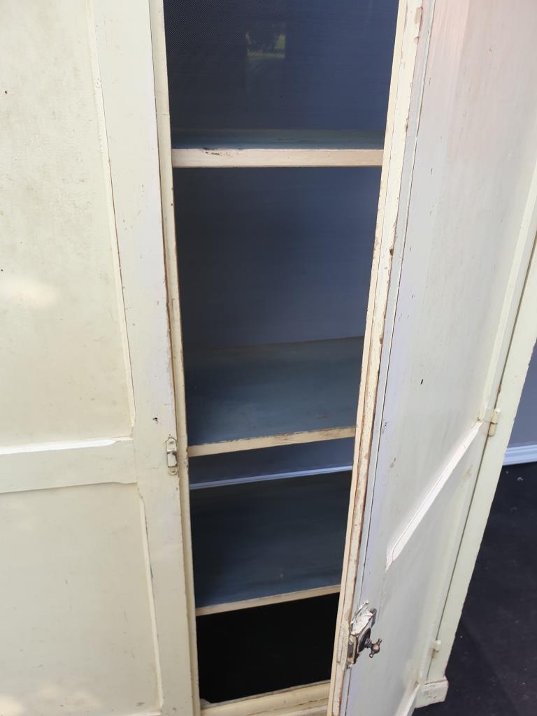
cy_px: 358
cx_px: 268
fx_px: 538
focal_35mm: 26
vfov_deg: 67.3
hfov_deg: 53.1
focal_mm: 4.3
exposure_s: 1/100
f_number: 2.4
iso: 50
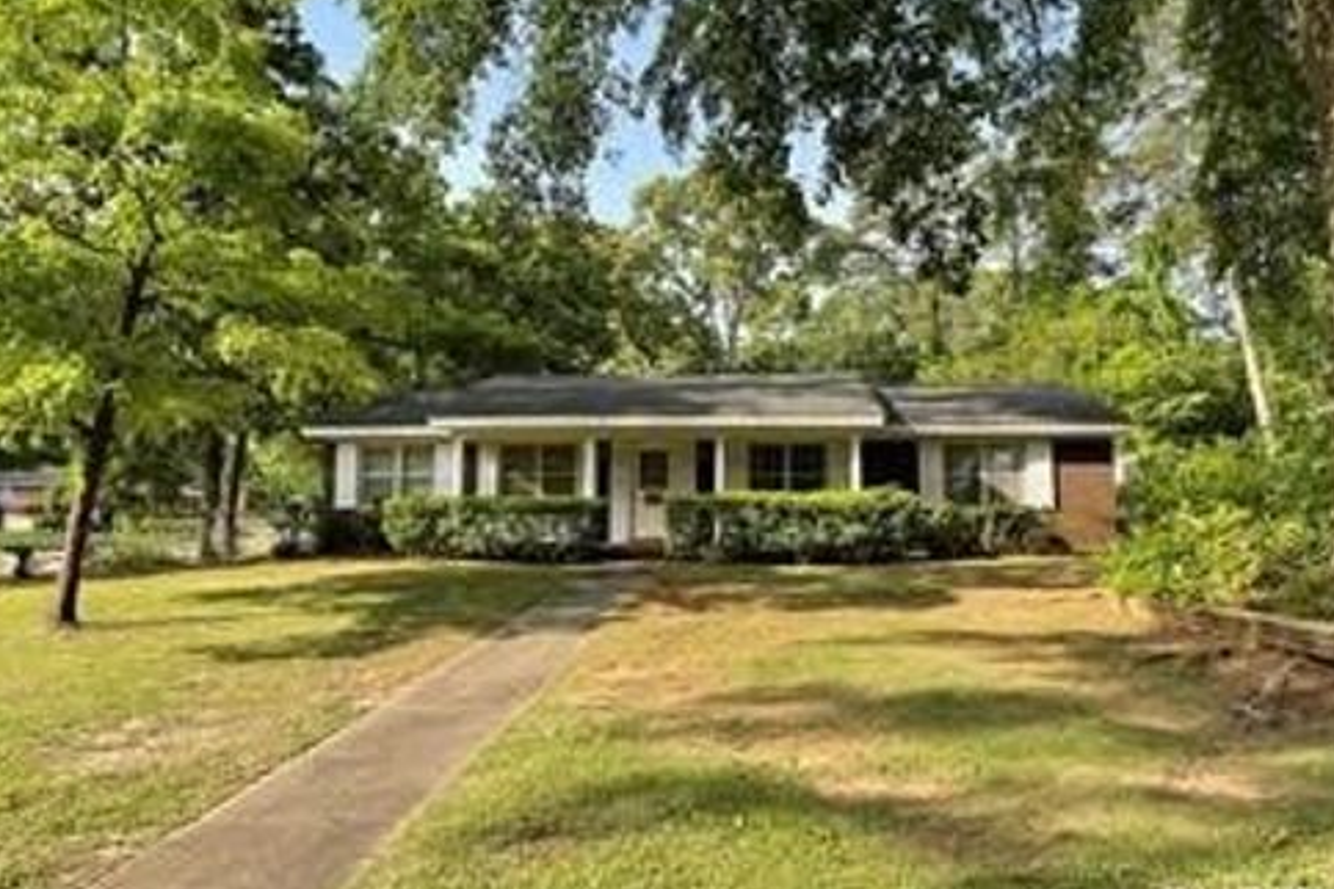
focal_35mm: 28
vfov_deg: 46.4
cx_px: 671
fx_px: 1037
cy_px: 410
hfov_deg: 65.5
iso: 32
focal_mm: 5.1
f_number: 1.6
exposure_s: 1/923
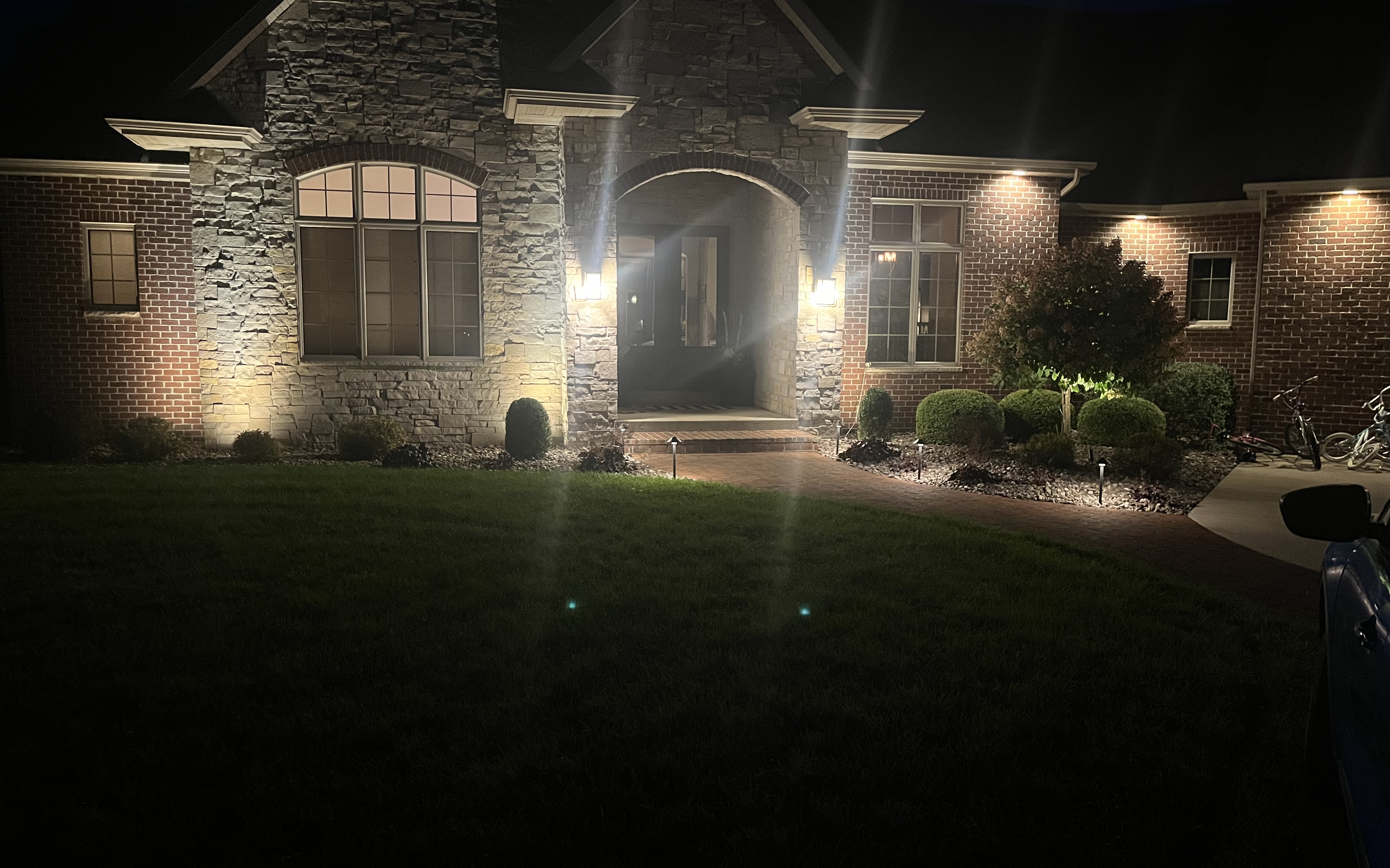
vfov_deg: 44.5
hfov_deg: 66.5
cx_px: 691
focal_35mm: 28
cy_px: 446
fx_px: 1061
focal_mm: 5.1
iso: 640
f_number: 1.6
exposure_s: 1/30
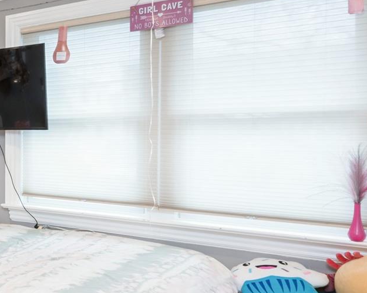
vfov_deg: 34.8
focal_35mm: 43
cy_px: 178
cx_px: -153
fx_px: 467
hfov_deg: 30.0
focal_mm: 14
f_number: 11
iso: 200
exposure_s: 1/6
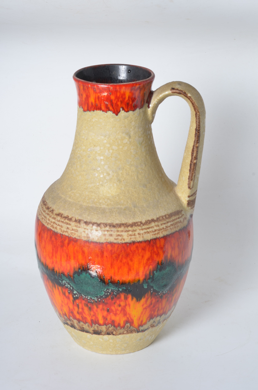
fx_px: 810
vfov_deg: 27.0
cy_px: 195
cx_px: 129
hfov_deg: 18.1
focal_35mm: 75
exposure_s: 1/125
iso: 100
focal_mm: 50
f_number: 11
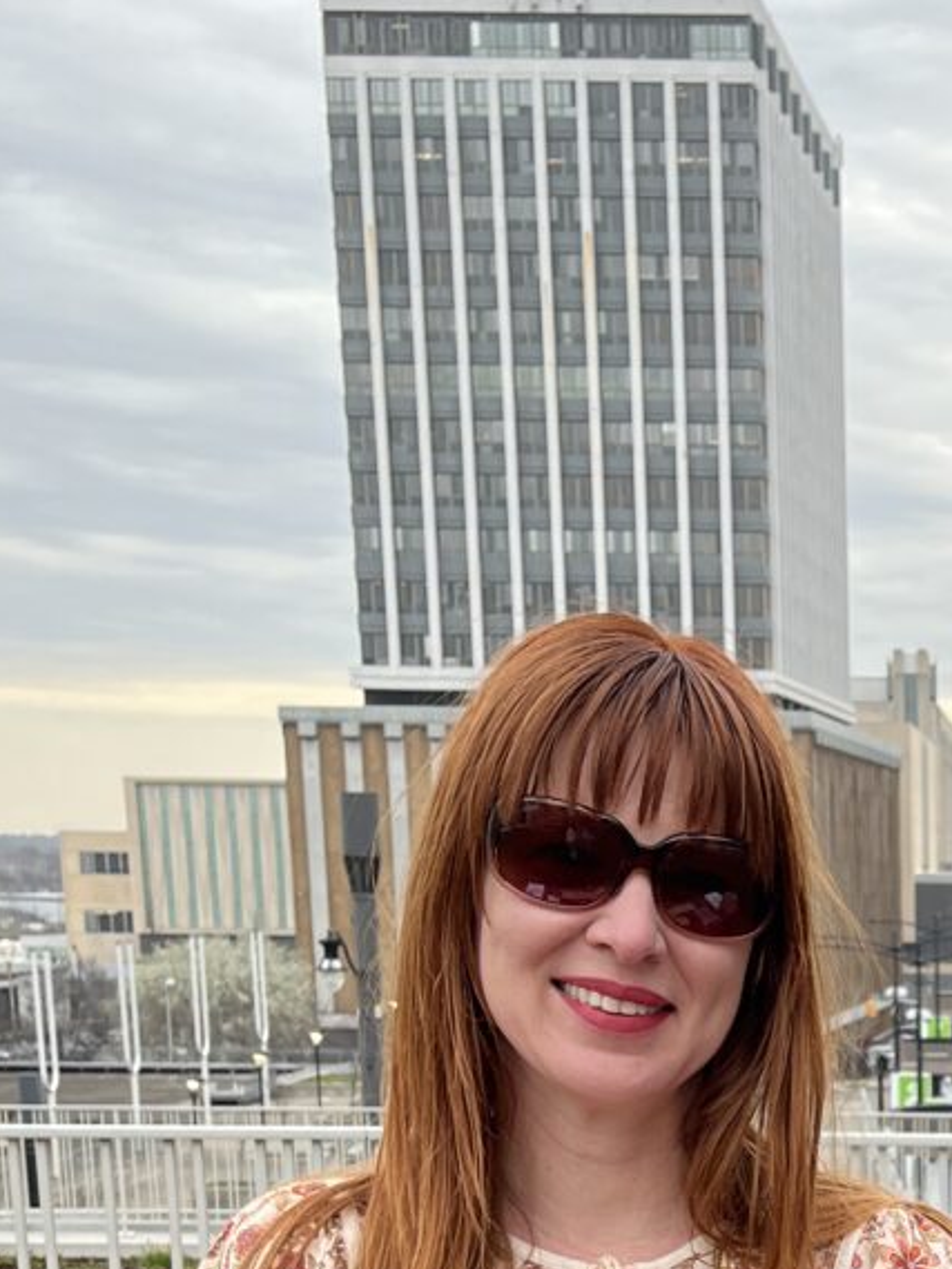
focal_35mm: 78
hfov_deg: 17.9
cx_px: 1168
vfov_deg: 22.9
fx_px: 2859
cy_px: 1529
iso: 50
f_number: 1.6
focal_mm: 5.1
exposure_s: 1/561
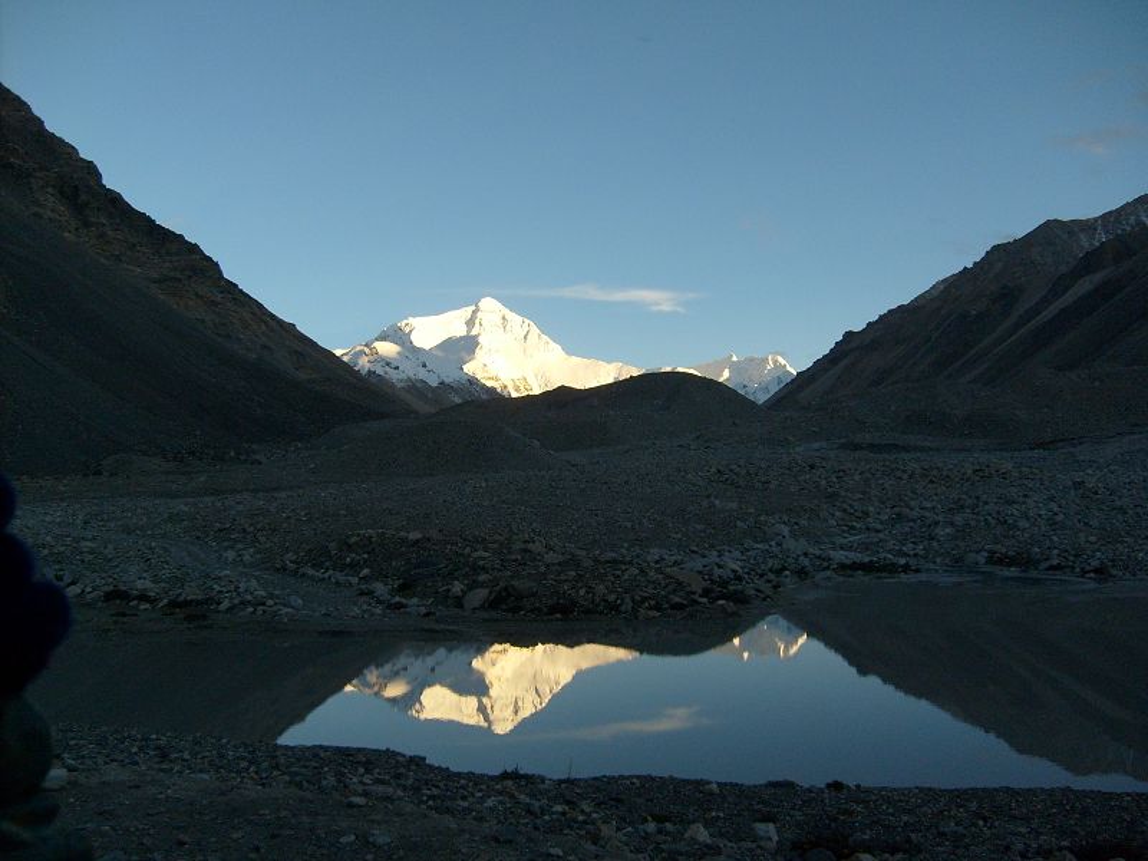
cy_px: 430
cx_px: 574
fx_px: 1161
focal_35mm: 35
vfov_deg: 40.7
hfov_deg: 52.6
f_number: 7.1
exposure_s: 1/90
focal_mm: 5.8
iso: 80
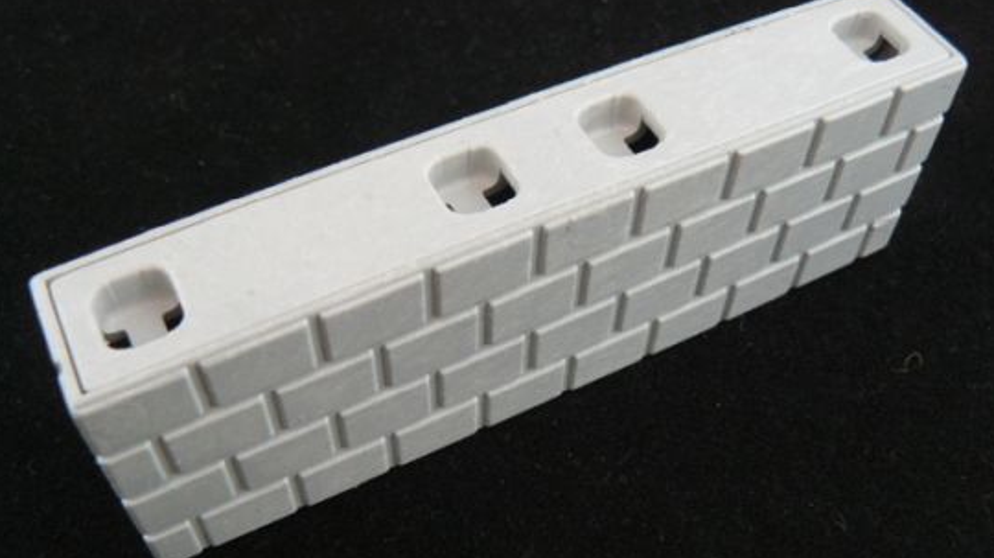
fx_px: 1054
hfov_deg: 50.5
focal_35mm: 40
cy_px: 297
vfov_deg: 29.6
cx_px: 495
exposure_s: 1/20
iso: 200
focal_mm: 6
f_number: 4
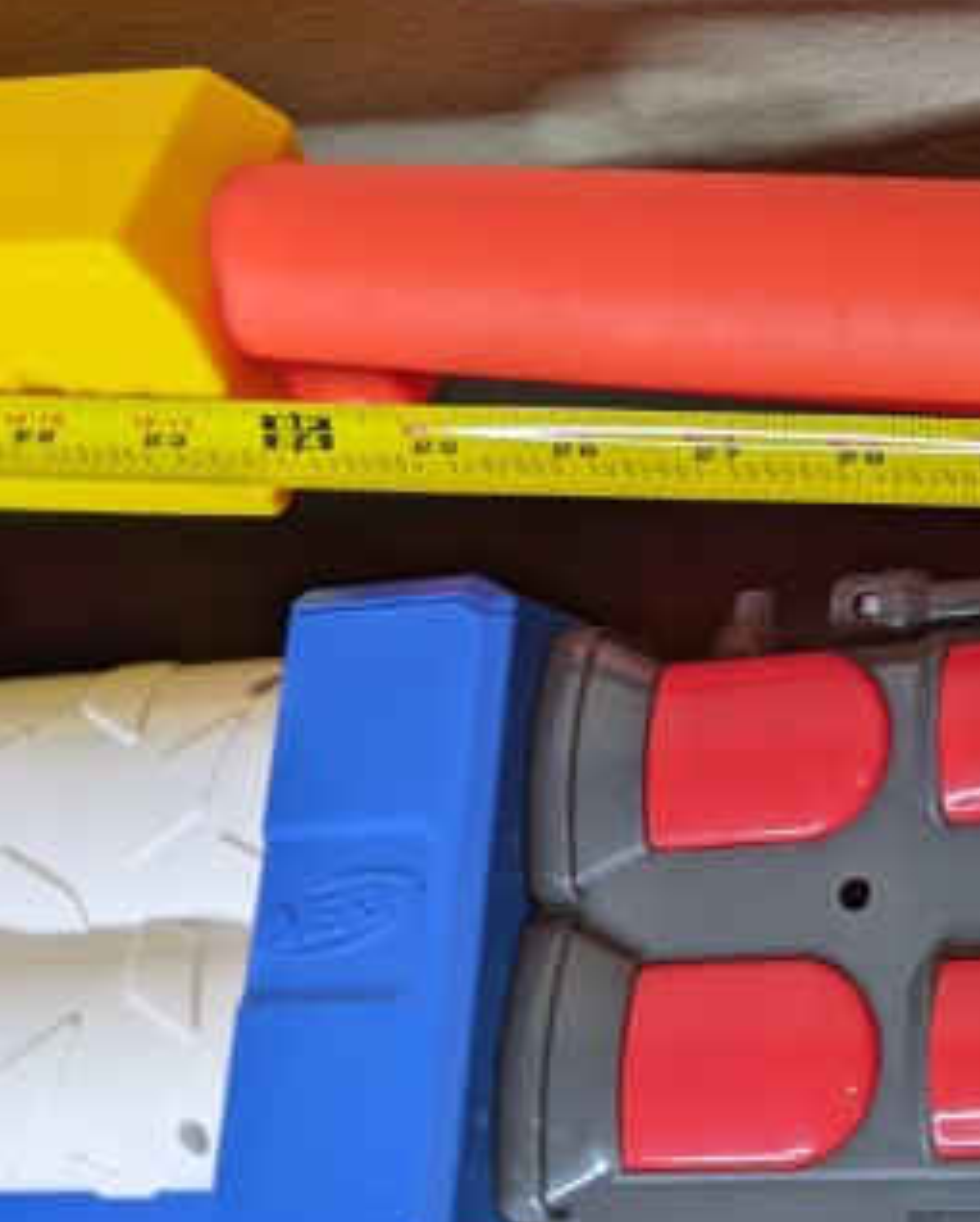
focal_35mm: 53
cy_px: 411
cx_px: 1134
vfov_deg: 35.0
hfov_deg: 26.0
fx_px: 1919
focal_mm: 4.44
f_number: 1.8
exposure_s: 1/59.9
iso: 91
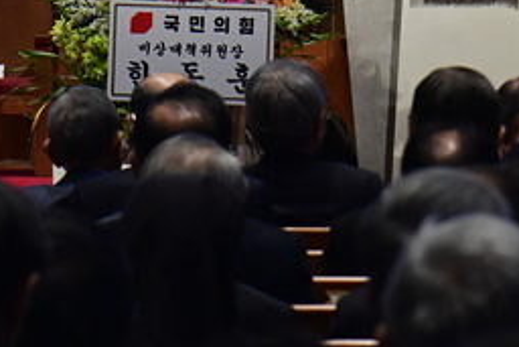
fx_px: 5640
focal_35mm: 391
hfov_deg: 5.3
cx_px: -14
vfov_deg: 3.5
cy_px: 63
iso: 6400
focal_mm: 125
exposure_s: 1/320
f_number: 6.3
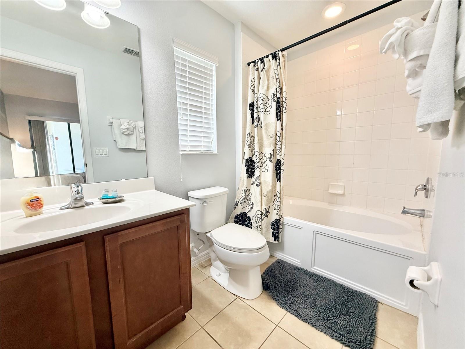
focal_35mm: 14
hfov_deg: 102.1
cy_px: 174
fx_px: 188
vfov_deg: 85.7
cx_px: 232
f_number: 2.2
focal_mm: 2.22
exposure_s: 1/120
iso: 160
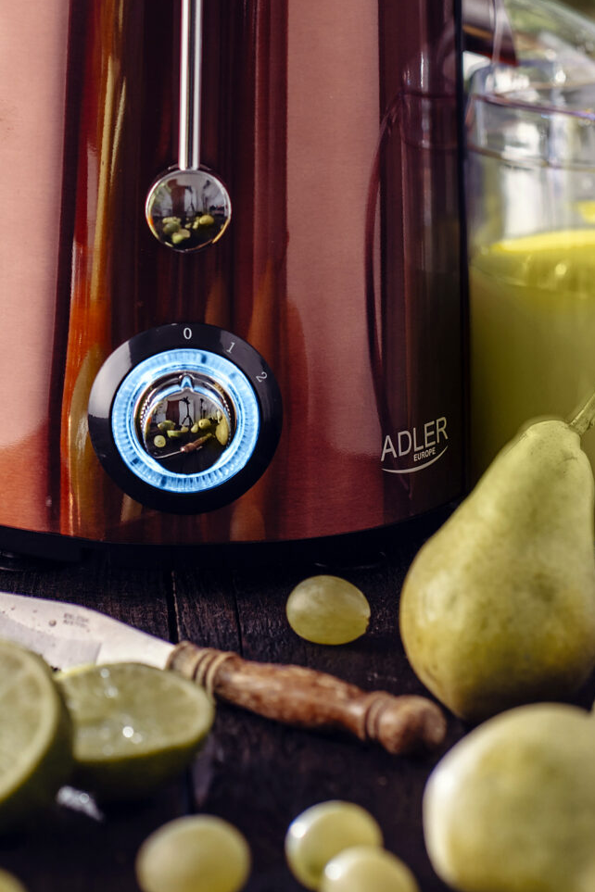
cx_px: 146
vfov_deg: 9.1
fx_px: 5602
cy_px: 33
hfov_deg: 6.1
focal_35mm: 226
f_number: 3.5
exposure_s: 1/30
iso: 100
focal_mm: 85
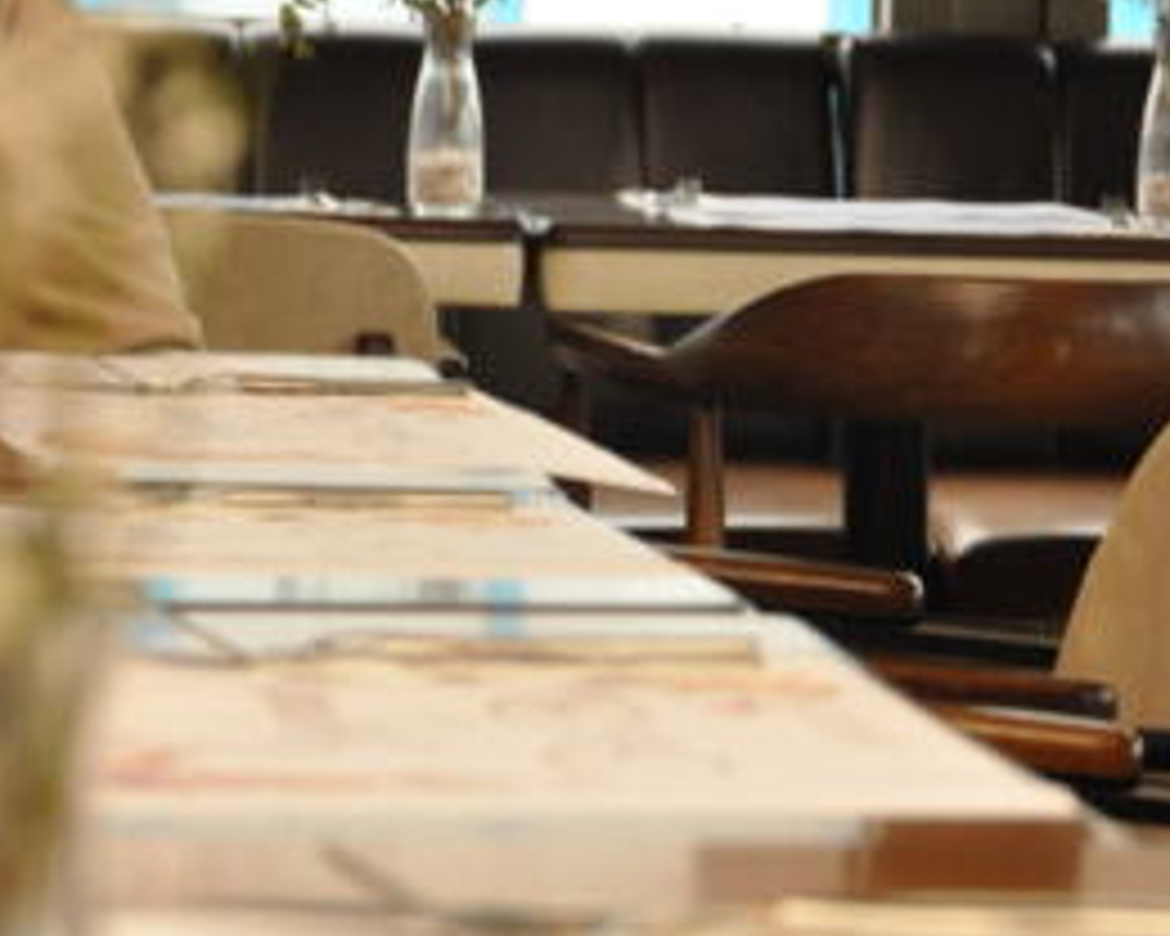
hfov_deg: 14.4
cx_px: 567
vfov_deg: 11.5
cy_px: 441
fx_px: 4640
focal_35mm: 134
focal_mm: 62
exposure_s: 1/125
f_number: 5.6
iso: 1600
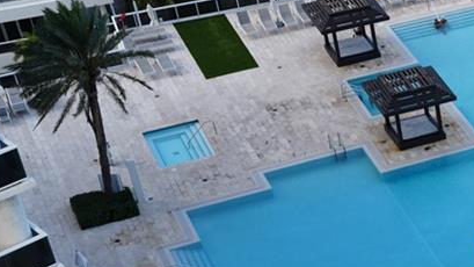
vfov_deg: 9.4
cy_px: 304
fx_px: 1596
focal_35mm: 127
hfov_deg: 15.1
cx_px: 802
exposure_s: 1/200
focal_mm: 31
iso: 100
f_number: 5
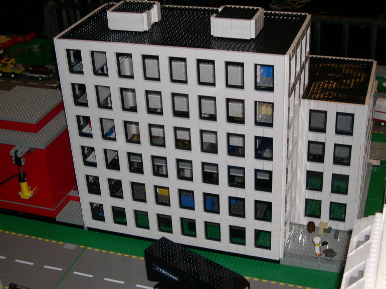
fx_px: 602
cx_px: 188
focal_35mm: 54
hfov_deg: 35.5
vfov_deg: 27.0
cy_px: 147
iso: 100
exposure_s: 1/60
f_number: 3.2
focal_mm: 11.1
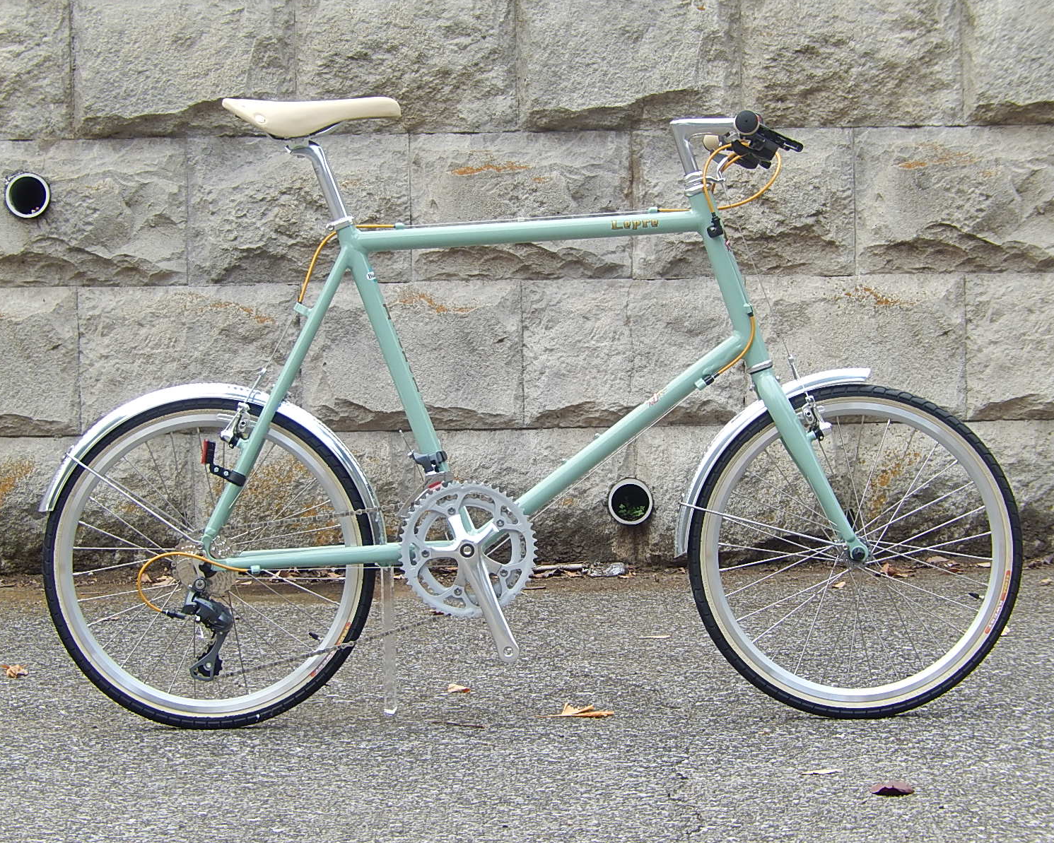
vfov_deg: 10.0
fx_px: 4804
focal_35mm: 154
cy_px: 421
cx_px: 515
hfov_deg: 12.5
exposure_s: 1/50
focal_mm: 26.4
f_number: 5.6
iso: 125
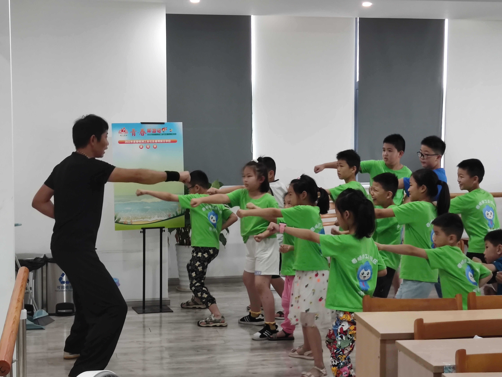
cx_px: 251
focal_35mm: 65
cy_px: 188
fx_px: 943
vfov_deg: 22.6
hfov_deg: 29.8
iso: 400
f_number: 1.69
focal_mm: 6.72
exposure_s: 1/84
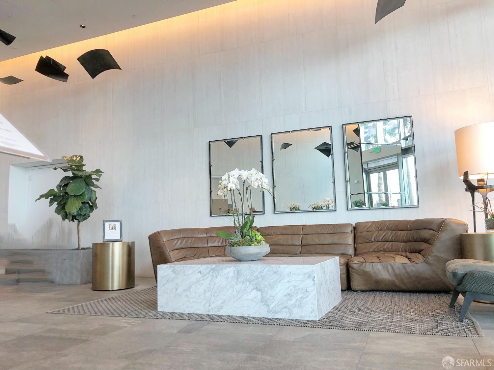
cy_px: 185
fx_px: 399
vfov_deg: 49.7
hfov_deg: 63.5
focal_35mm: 28
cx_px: 247
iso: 25
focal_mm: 4
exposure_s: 1/40
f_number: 1.8
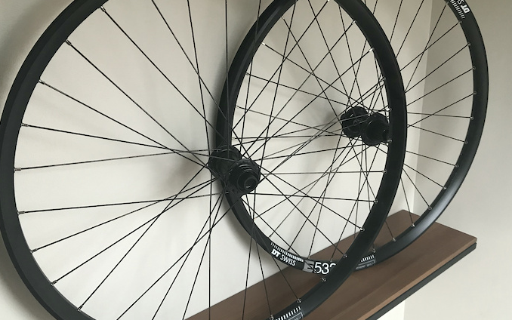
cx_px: 276
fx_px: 488
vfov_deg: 36.3
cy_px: 155
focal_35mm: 35
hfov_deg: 55.3
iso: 25
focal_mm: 3.99
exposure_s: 1/40
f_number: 1.8
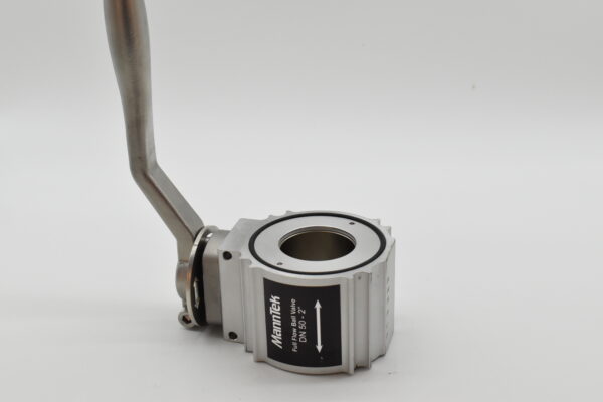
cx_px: 302
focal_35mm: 57
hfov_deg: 35.1
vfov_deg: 23.8
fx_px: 955
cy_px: 201
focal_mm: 38
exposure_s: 1/1600
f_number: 8
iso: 1600
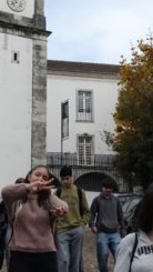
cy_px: 103
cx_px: 92
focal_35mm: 74
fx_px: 533
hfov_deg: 16.3
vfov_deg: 28.5
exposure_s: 1/400
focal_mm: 8.8
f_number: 5.6
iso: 2000
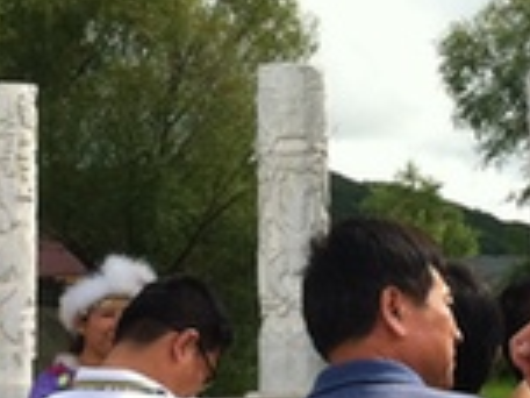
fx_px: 2067
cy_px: 14
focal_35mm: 135
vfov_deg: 10.9
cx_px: 363
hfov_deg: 14.6
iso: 80
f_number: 2.8
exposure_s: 1/714
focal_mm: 3.85
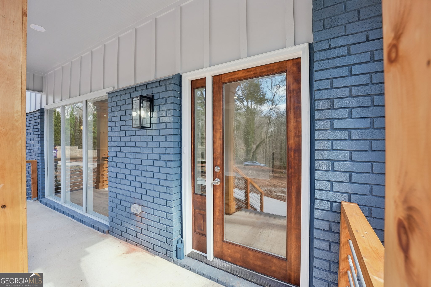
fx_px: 168
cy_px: 144
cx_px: 216
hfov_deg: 104.3
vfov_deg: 81.2
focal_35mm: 14
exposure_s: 1/50
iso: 320
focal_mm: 14
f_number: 8
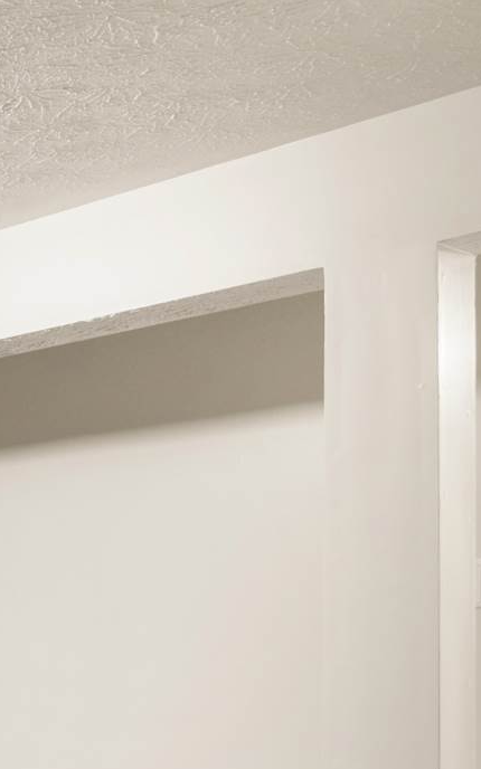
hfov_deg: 14.6
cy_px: 698
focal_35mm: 63
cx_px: -630
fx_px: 1321
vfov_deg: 30.9
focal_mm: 16
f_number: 8
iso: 640
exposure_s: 6
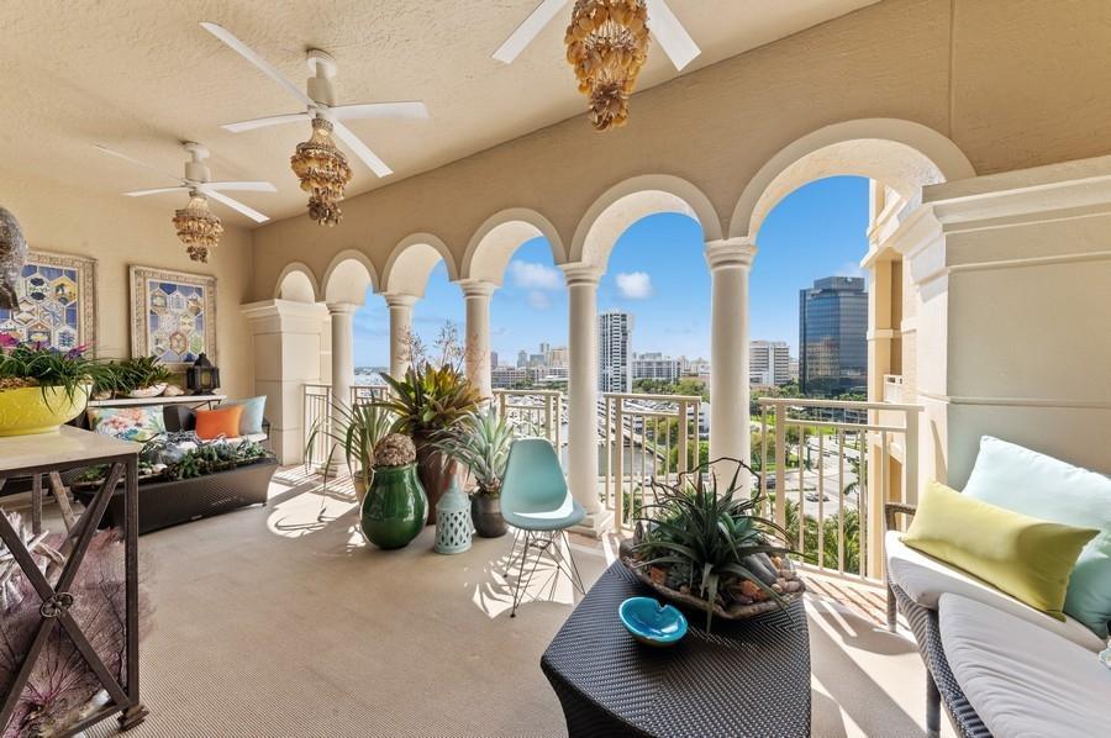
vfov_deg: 89.9
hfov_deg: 112.7
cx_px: 556
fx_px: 370
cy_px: 369
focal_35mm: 12
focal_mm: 12
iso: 100
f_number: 11
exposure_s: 1/15
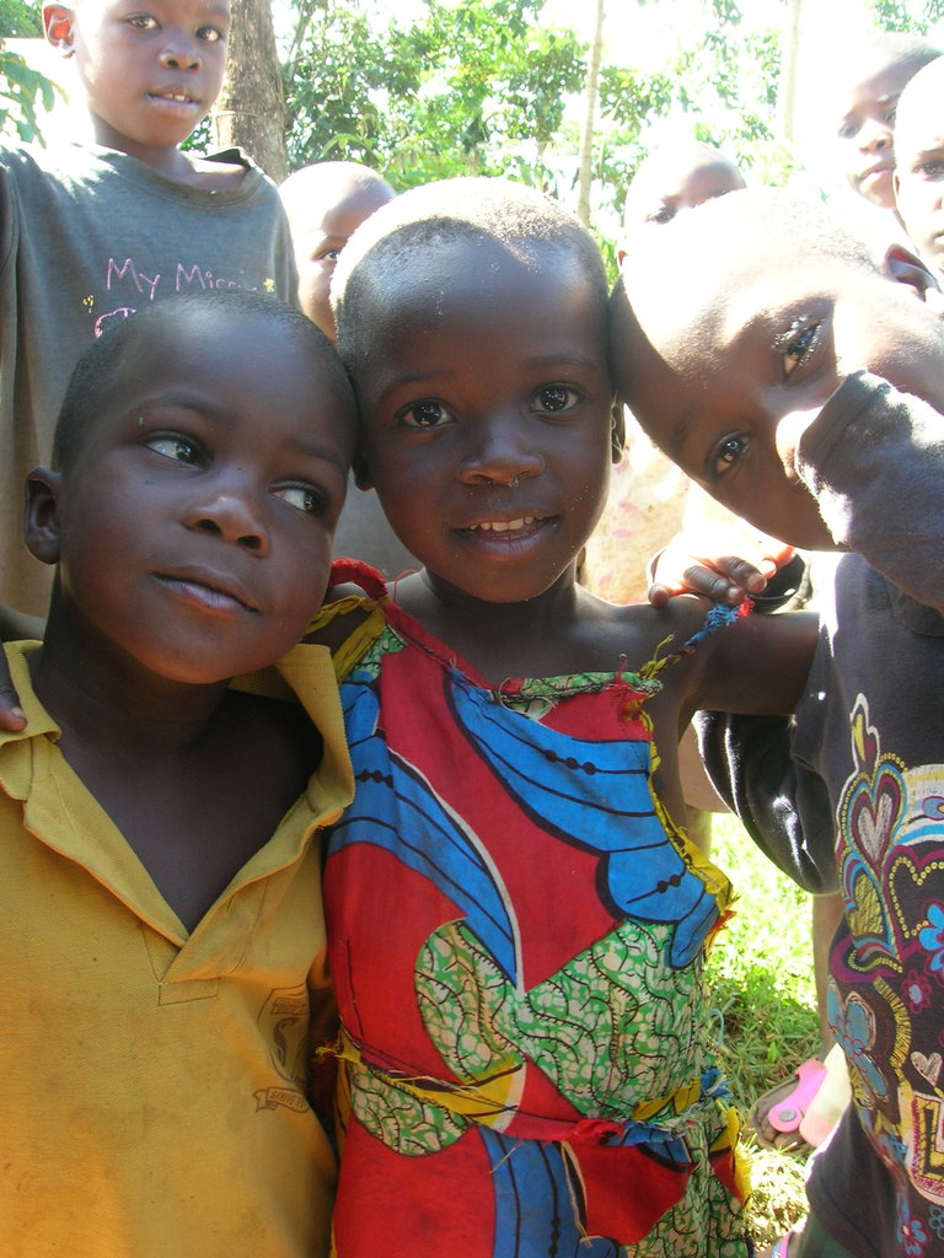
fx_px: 1236
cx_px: 472
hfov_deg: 41.8
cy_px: 629
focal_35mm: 34
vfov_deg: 54.0
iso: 50
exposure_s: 1/14.4
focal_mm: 5.7
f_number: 4.9
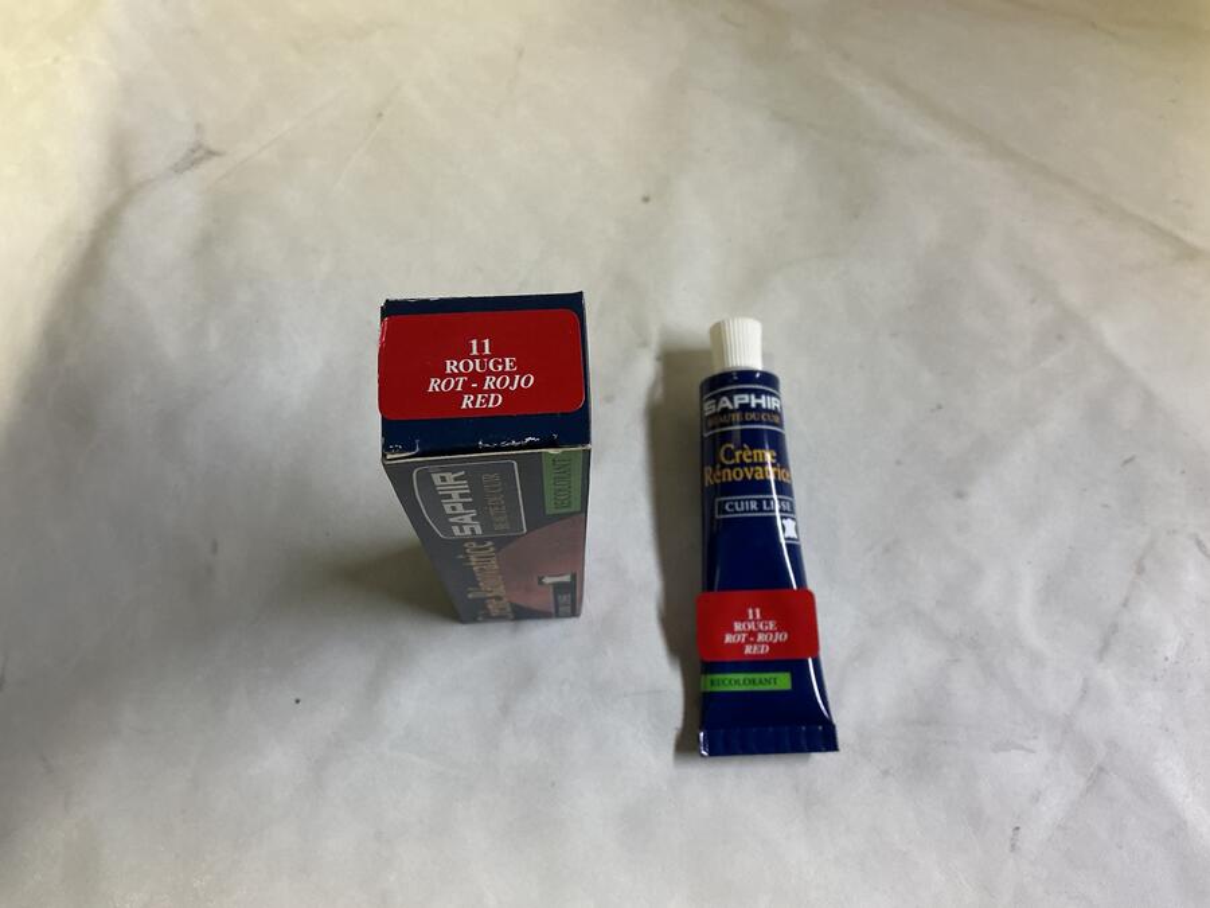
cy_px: 454
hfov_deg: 61.7
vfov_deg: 48.2
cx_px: 605
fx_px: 1014
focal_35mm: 29
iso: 125
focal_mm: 3
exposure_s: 1/50
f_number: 1.8
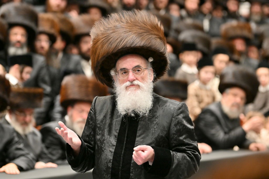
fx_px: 1621
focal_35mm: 217
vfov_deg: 6.3
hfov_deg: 9.5
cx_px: 134
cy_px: 90
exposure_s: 1/200
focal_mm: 145
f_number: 2.8
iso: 400
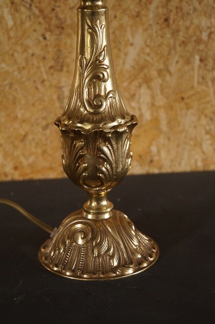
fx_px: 673
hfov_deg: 18.1
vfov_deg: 27.0
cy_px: 162
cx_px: 108
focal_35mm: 75
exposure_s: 1/40
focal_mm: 50
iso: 1600
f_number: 5.6
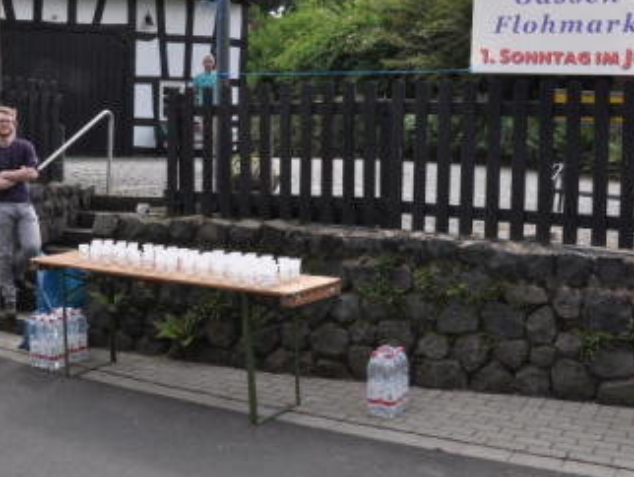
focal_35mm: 46
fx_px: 843
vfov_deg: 31.3
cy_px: 158
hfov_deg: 40.7
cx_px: 213
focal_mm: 18
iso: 640
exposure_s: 1/125
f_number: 18
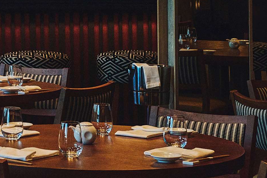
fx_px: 1179
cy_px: -35
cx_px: -130
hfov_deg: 12.3
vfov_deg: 8.5
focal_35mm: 159
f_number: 8
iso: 3200
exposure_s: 1/15
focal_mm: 52
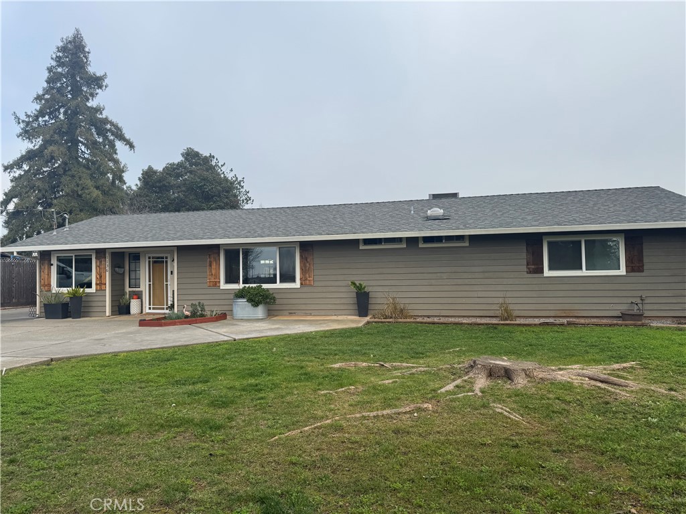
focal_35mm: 24
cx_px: 343
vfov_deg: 56.8
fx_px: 476
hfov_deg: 71.6
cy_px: 257
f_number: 1.78
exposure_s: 1/2252
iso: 80
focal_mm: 6.76
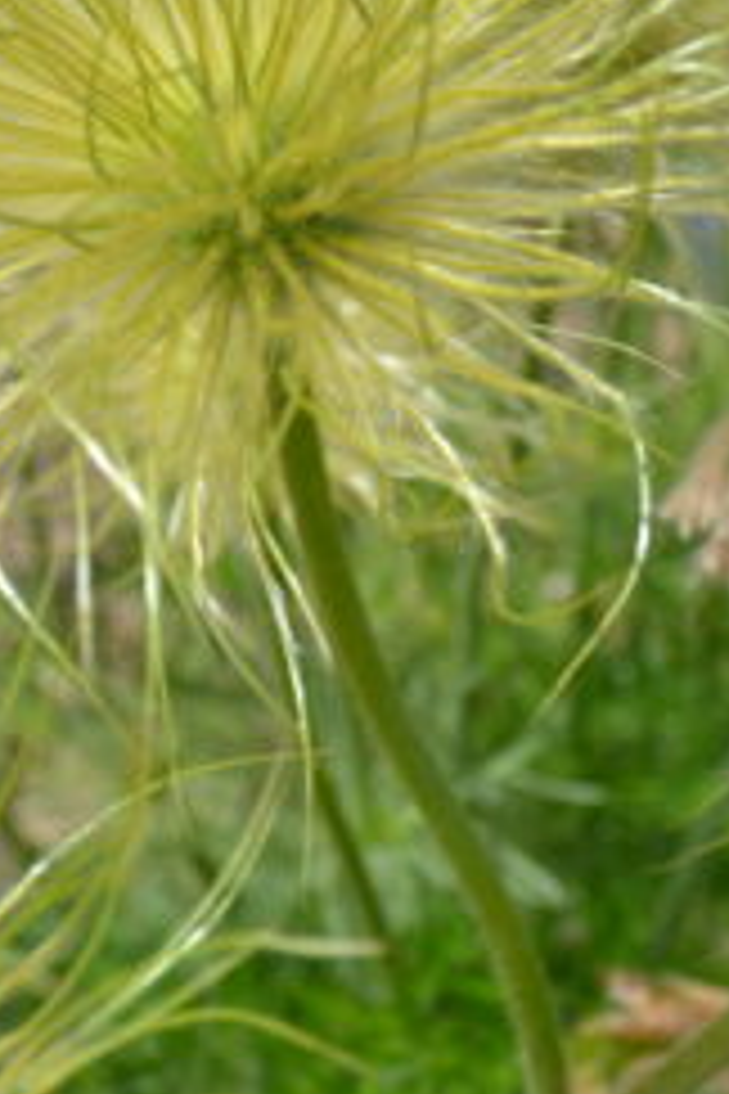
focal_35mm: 50
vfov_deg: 37.6
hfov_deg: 26.7
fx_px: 1519
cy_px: 162
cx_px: 189
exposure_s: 1/250
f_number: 8
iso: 100
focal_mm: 18
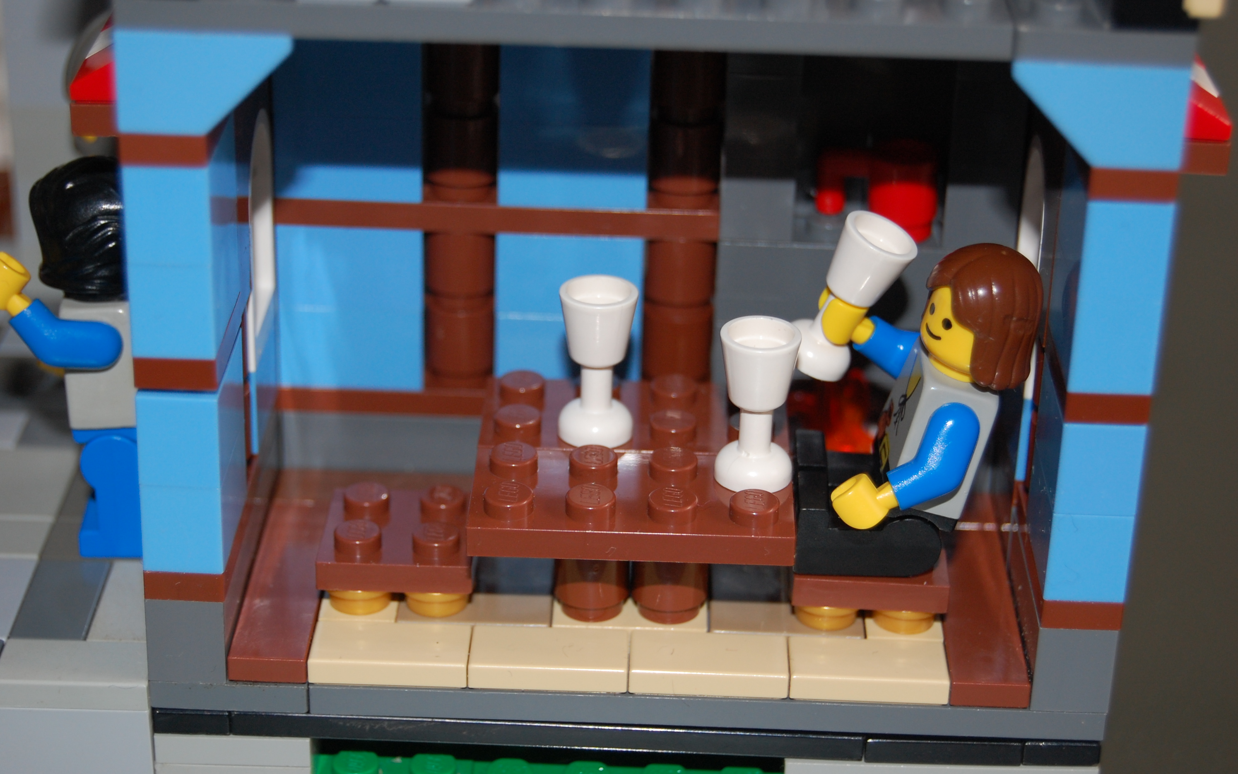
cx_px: 617
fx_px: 2852
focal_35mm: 85
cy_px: 368
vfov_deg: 15.5
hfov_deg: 24.5
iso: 400
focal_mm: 55
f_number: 5.6
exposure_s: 1/60
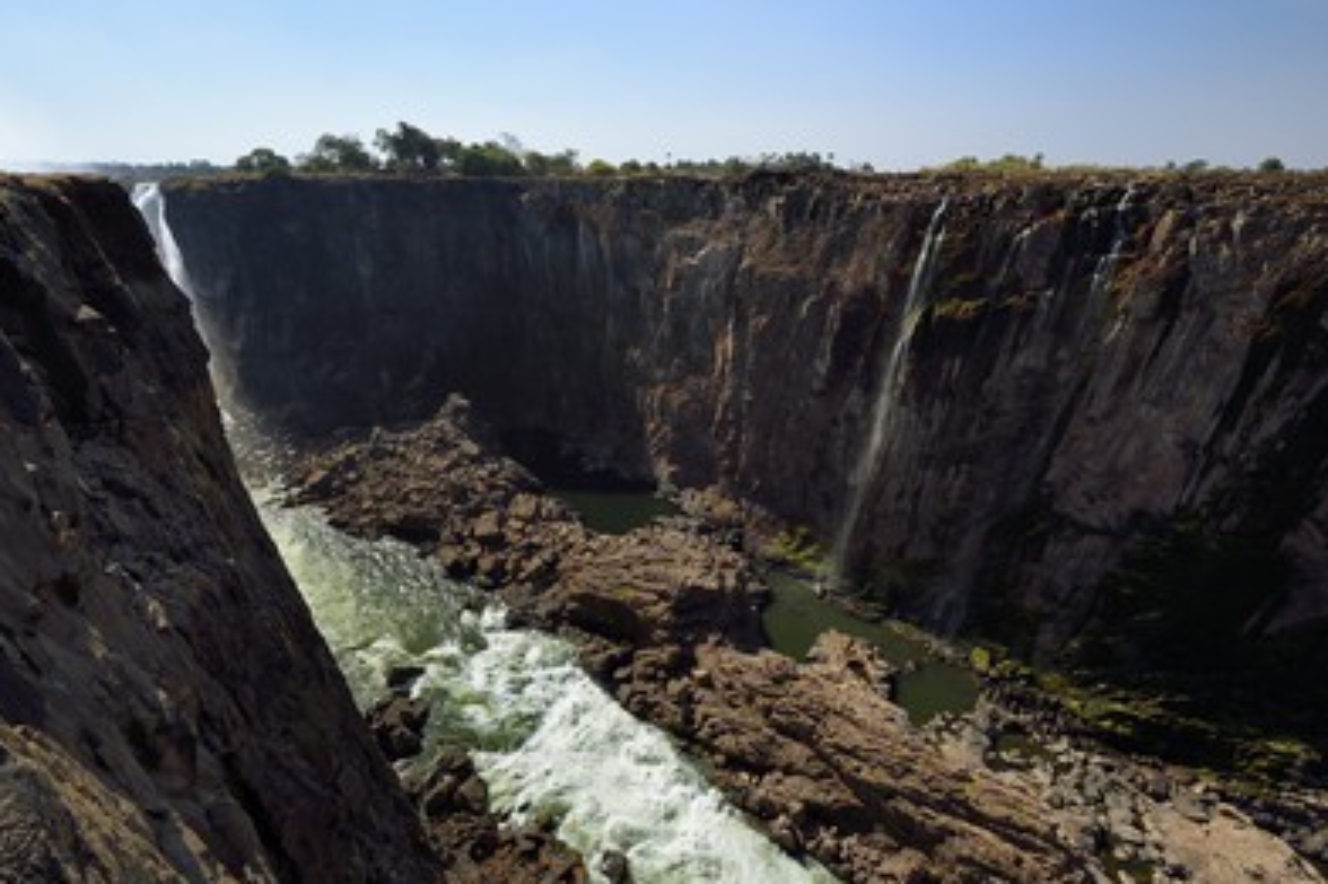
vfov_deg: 77.2
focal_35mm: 15
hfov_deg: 100.4
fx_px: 553
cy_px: 467
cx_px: 654
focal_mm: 14
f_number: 20
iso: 200
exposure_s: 1/160
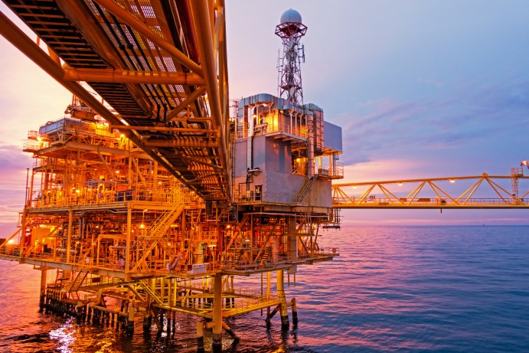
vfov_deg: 51.3
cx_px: 271
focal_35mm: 25
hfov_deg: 71.5
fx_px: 367
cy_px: 175
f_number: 1.8
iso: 200
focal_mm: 8.8
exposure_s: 1/30
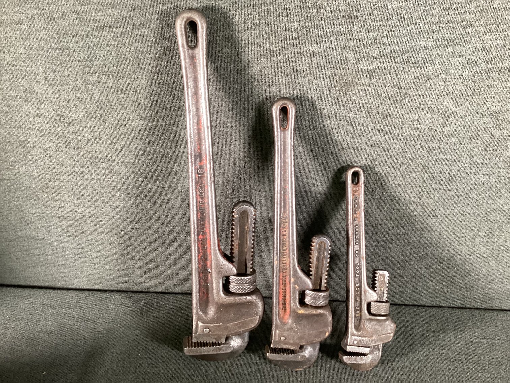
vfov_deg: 45.4
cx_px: 255
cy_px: 192
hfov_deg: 58.3
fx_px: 457
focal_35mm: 31
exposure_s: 1/60
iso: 250
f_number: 2.4
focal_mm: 3.3
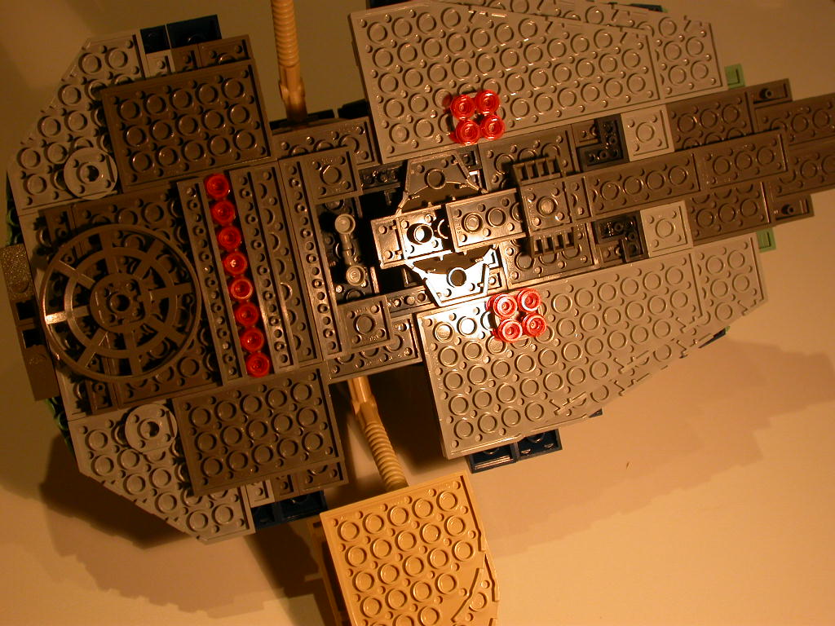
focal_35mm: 61
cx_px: 418
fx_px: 1471
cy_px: 313
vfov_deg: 24.0
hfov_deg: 31.7
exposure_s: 1/95
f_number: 3.1
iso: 100
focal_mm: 12.7
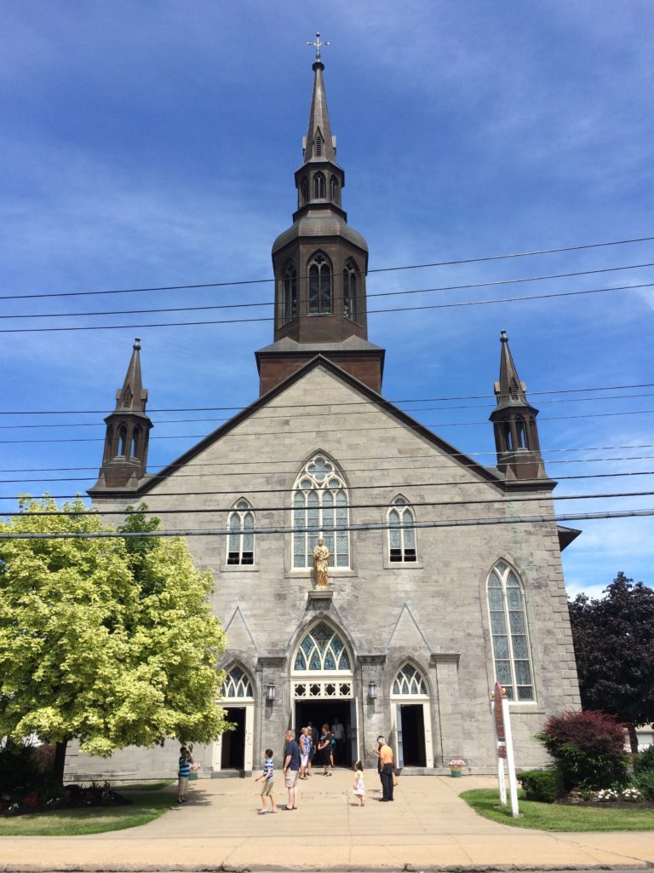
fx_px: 731
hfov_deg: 48.2
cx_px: 327
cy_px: 436
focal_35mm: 29
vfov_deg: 61.7
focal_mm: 4.15
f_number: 2.2
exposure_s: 1/1786
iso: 32
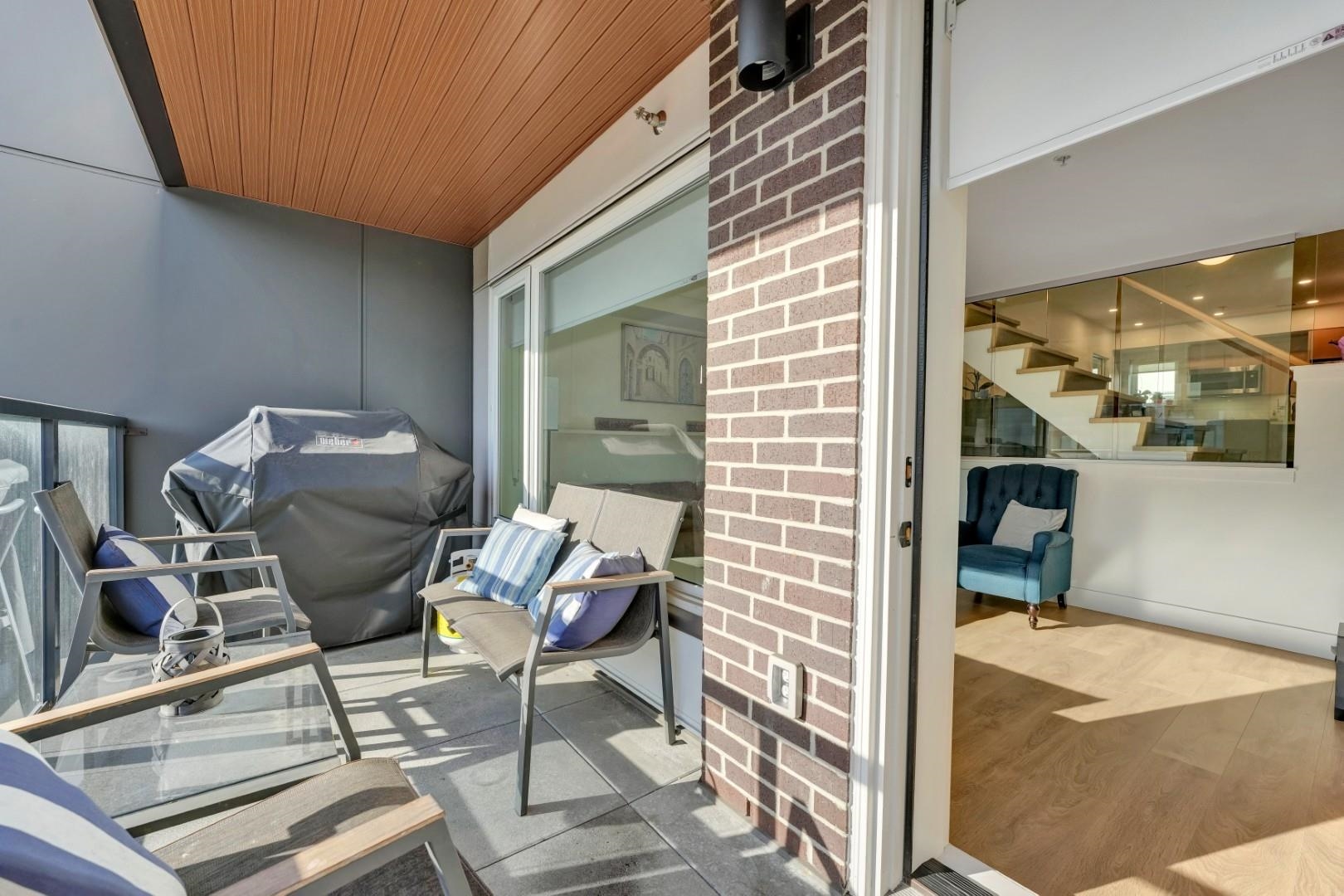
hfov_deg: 101.9
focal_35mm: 15
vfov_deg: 78.8
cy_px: 448
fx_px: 545
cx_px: 672
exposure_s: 1/200
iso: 400
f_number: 8
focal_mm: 14.6
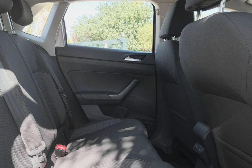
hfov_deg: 53.0
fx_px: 252
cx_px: 109
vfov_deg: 36.8
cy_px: 95
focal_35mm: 36
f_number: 9
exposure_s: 1/100
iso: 2000
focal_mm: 19.2
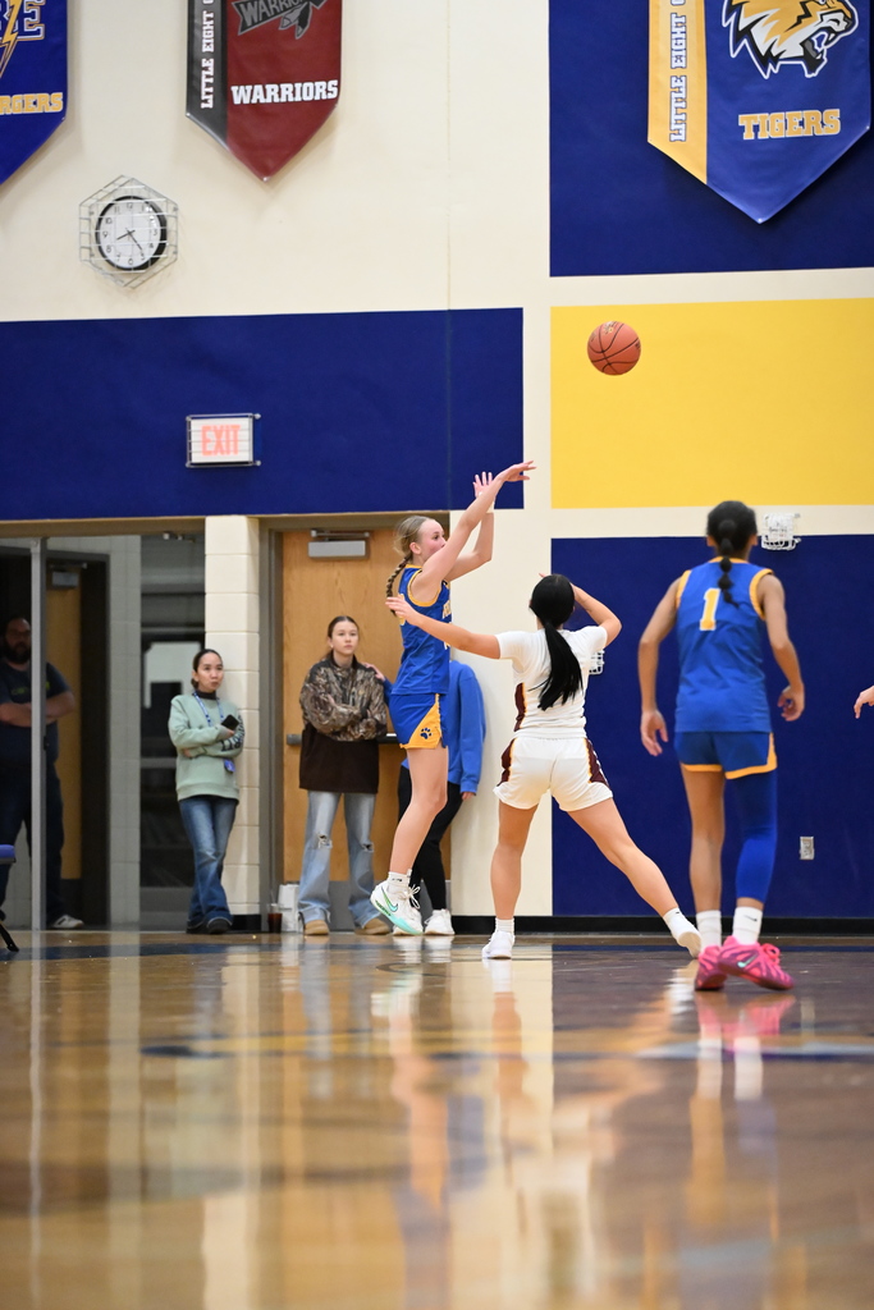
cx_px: 437
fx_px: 7280
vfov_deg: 10.3
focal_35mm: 200
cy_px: 655
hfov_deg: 6.9
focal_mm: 200
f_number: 4
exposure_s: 1/1000
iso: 12800
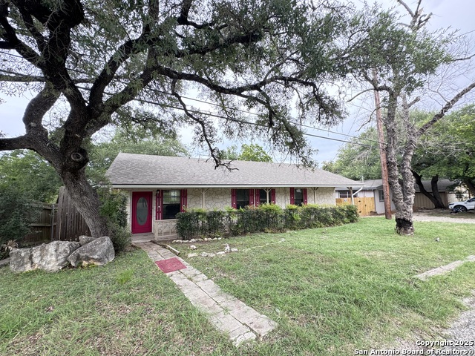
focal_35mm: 14
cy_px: 178
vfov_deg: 85.7
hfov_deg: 102.1
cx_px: 238
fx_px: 192
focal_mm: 2.22
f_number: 2.2
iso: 40
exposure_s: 1/115
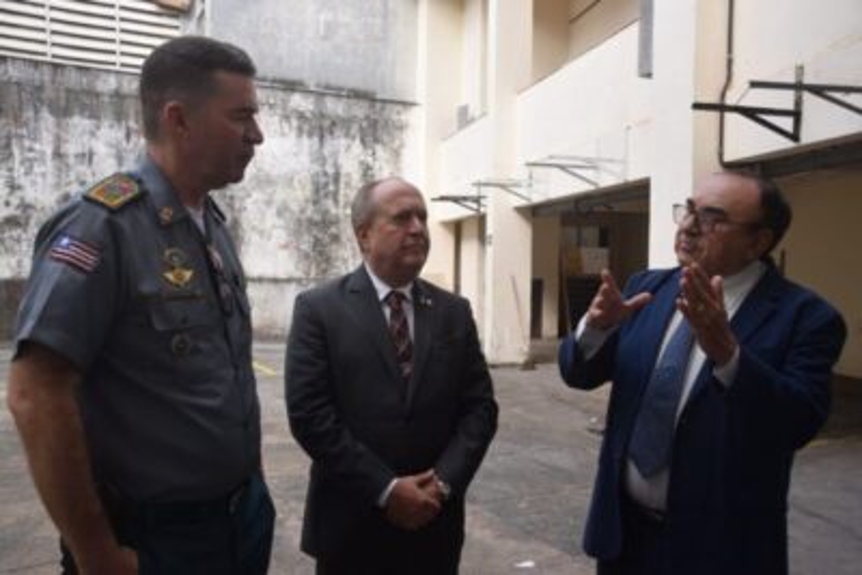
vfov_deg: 40.0
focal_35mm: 33
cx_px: 431
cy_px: 288
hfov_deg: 57.2
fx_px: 790
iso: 400
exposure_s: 1/250
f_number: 8
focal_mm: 22
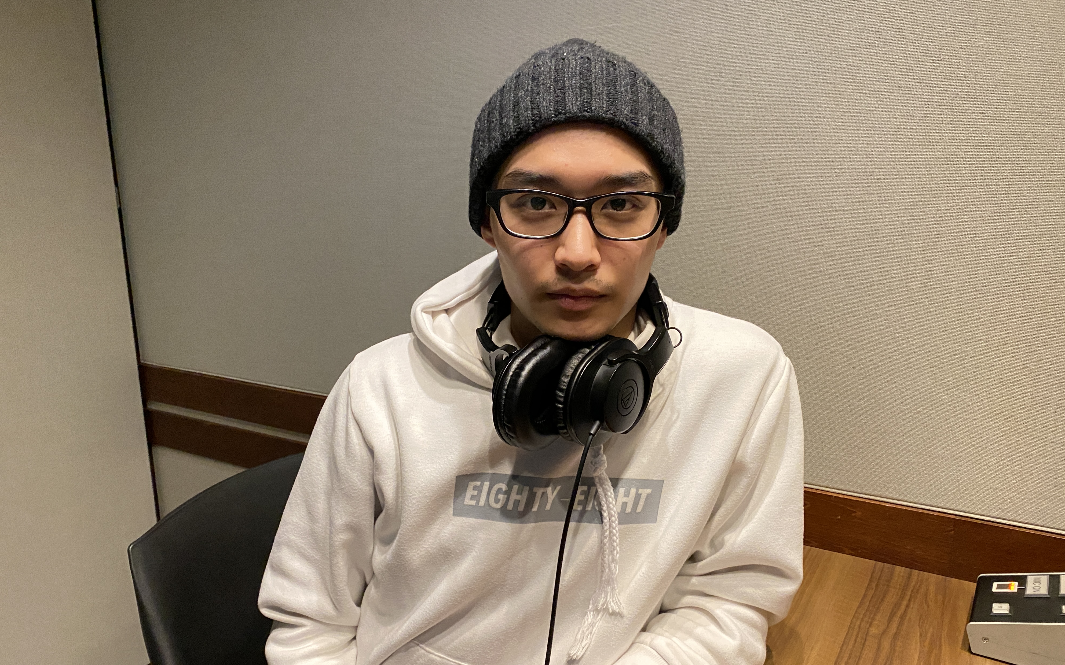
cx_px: 530
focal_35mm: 28
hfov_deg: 66.5
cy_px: 361
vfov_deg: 44.5
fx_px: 813
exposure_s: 1/52
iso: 500
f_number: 1.8
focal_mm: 4.25
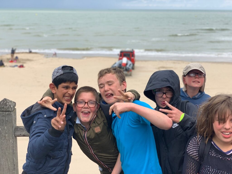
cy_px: 87
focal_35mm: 52
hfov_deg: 36.8
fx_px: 349
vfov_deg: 28.0
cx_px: 116
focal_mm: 6
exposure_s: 1/539
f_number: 2.4
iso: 16
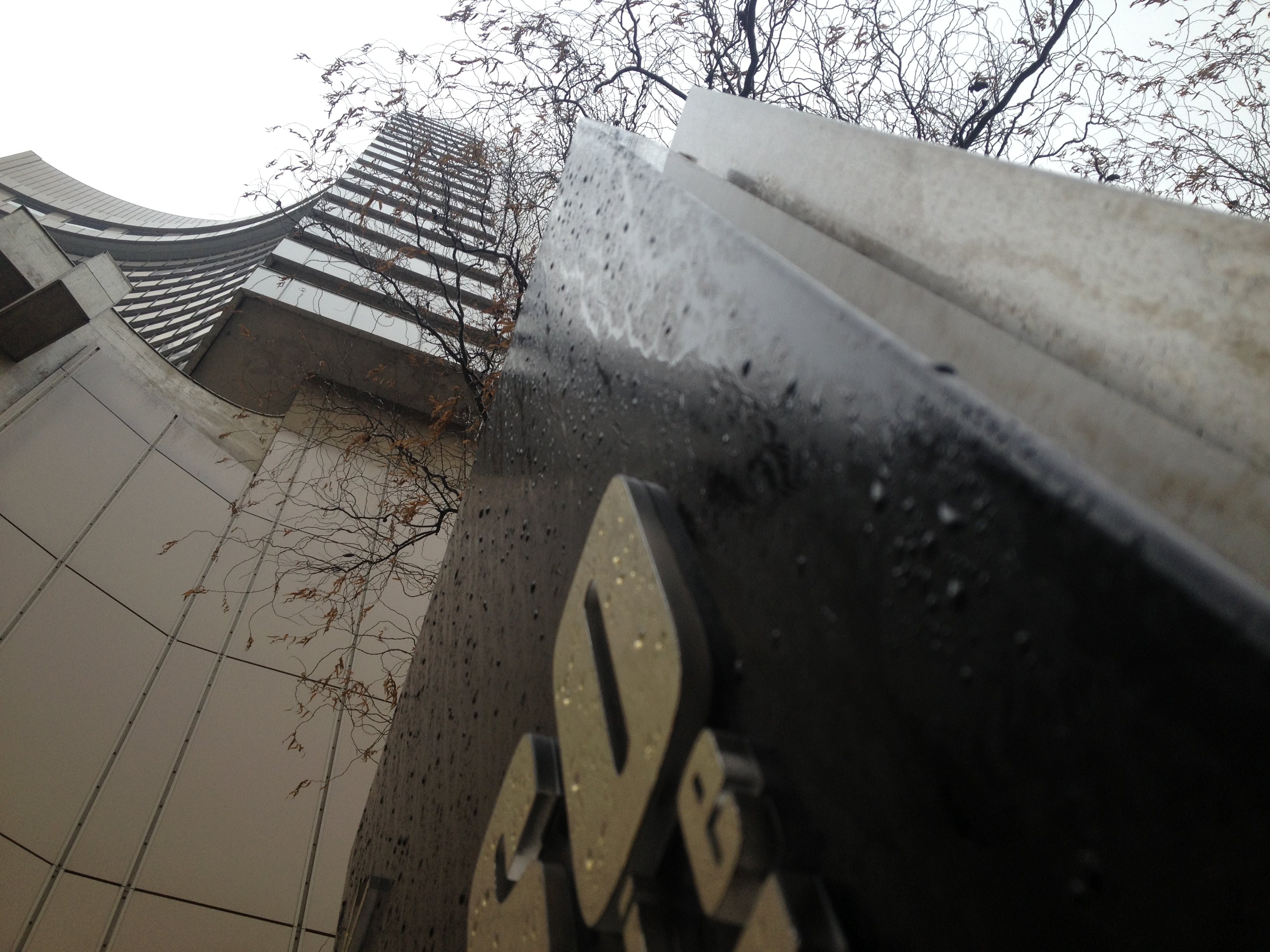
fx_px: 1284
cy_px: 476
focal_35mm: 35
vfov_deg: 40.7
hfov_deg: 52.6
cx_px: 635
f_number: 2.4
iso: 50
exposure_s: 1/198
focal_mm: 4.28
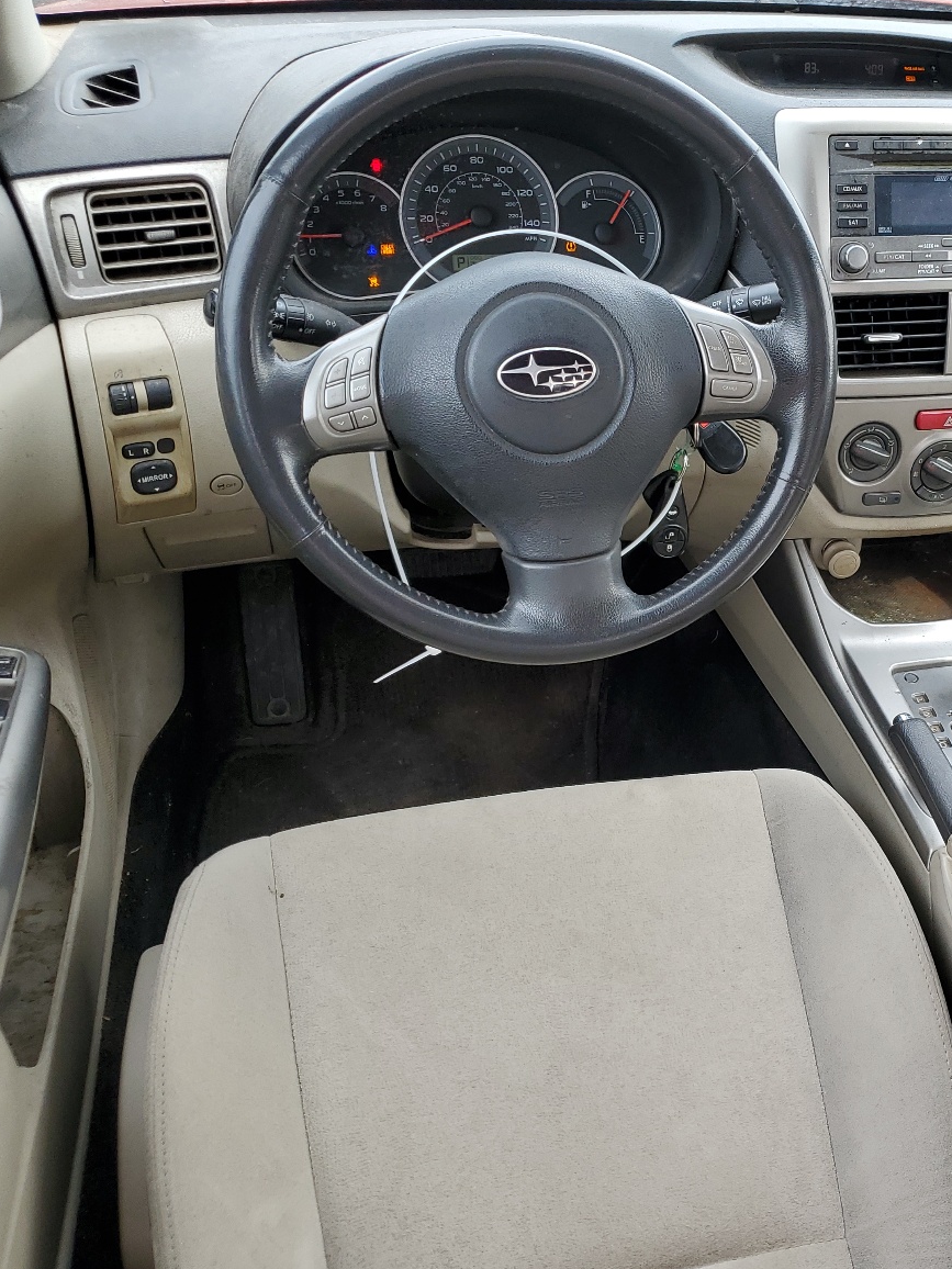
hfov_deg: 38.3
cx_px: 754
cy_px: 638
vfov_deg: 51.4
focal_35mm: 36
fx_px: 1320
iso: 50
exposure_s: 1/250
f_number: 1.5
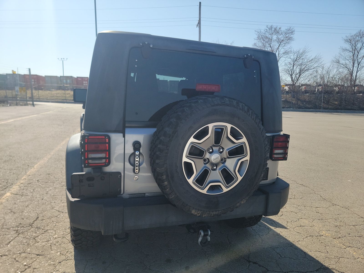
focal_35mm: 24
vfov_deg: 56.8
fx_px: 252
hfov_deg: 71.6
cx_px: 182
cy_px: 136
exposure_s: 1/949
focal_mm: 6.7
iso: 50
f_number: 1.8
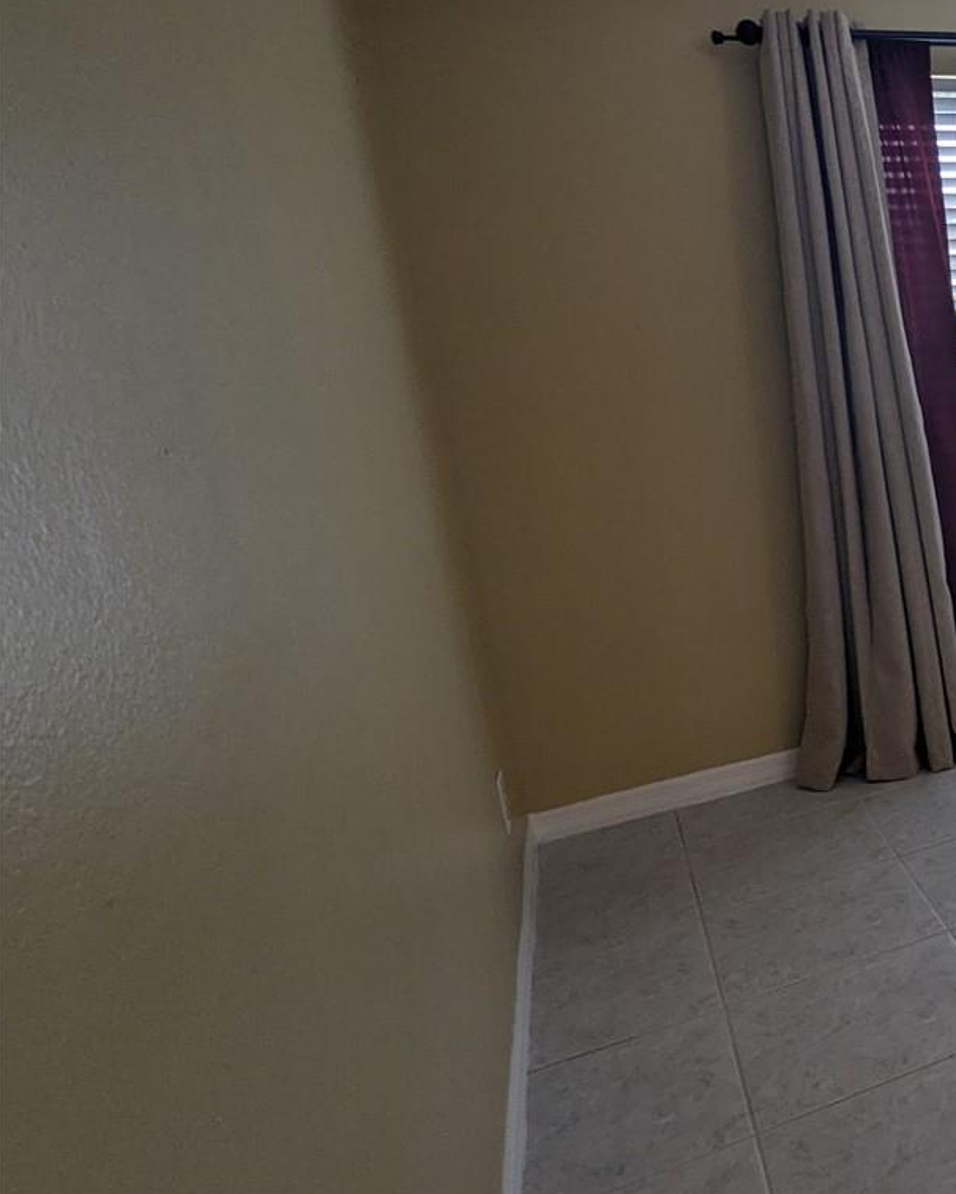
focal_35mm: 33
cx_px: 1257
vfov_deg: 53.9
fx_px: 1167
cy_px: 494
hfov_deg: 32.7
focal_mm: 2.22
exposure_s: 1/100
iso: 58
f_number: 2.2
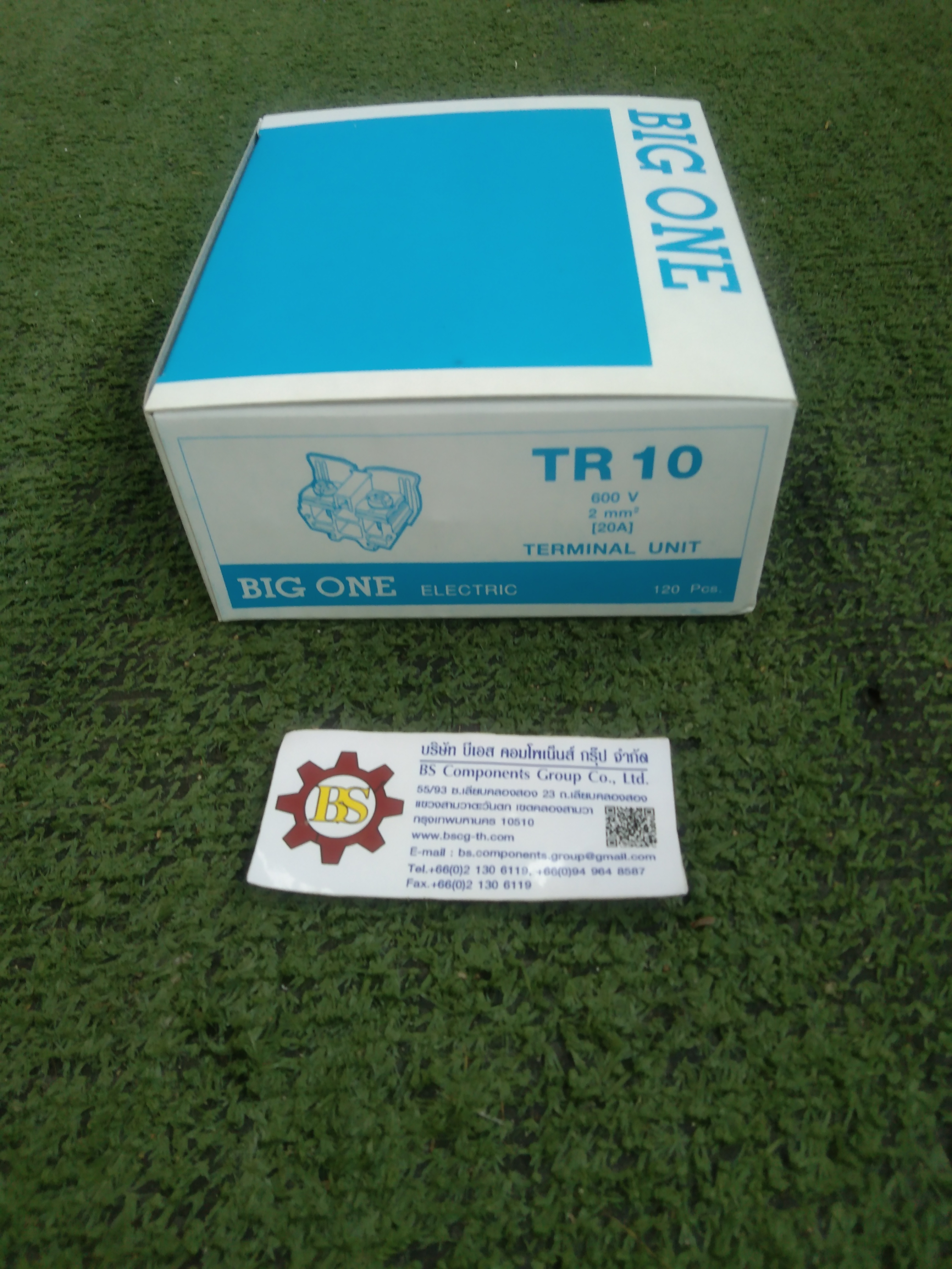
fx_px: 1100
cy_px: 634
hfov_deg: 46.8
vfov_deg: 60.0
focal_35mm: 30
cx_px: 476
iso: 105
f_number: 2.2
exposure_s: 1/50
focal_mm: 3.65
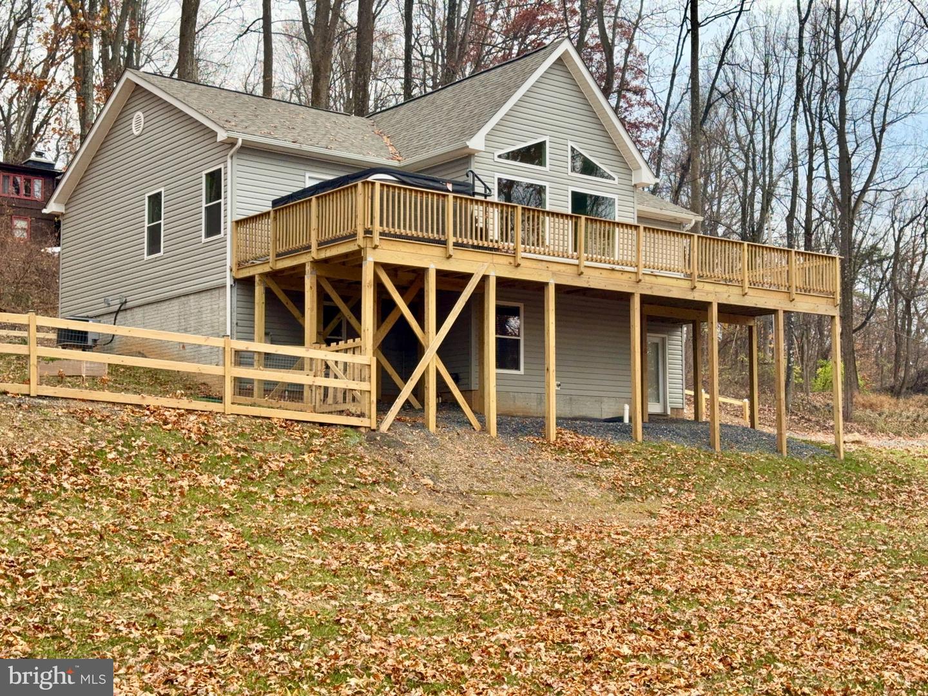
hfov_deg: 39.7
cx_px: 464
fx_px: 1287
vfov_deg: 30.3
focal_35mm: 48
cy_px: 348
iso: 100
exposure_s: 1/243
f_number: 1.78
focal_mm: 6.76
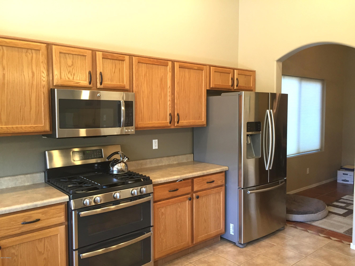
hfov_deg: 61.7
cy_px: 133
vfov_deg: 48.2
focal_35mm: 29
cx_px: 178
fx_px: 297
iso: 125
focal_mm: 4.15
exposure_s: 1/30
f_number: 2.2
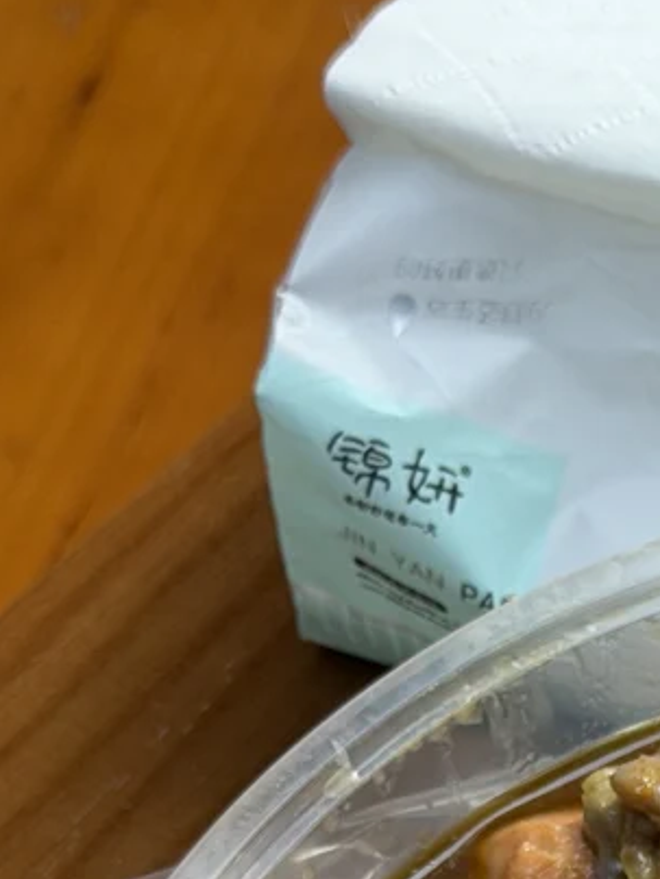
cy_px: 1318
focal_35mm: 171
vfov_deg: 11.1
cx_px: 965
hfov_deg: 8.5
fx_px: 4347
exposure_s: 1/170
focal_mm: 6.76
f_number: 1.78
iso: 64
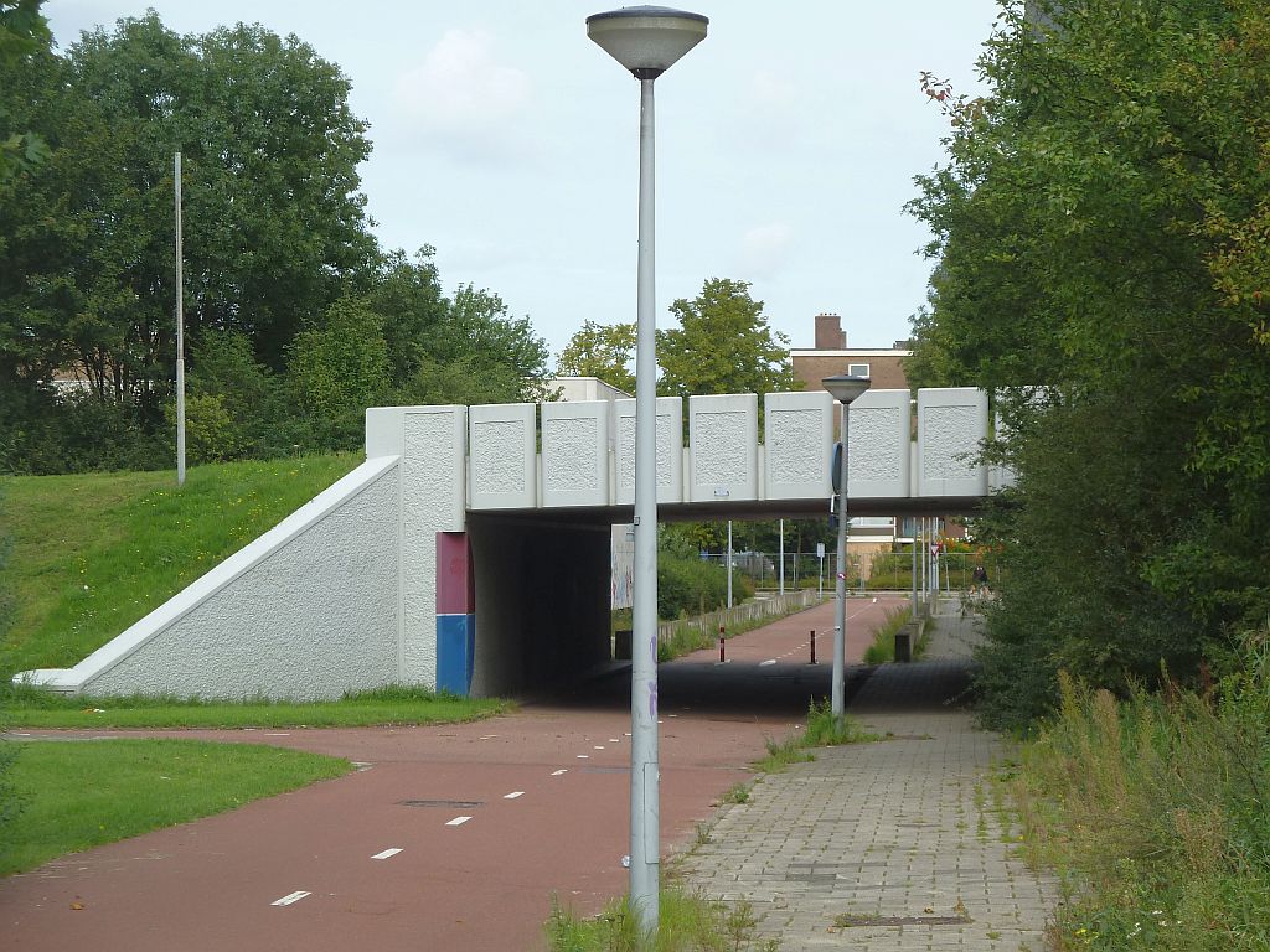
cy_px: 476
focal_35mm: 119
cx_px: 635
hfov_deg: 16.6
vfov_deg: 12.5
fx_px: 4366
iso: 80
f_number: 4.4
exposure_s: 1/250
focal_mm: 19.5
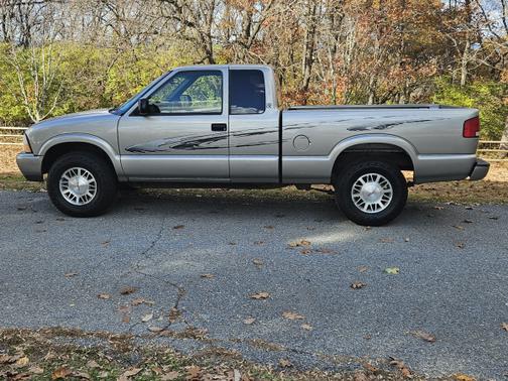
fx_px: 338
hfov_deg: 73.9
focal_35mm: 23
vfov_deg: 58.9
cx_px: 254
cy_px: 190
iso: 32
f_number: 1.8
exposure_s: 1/556
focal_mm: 5.4
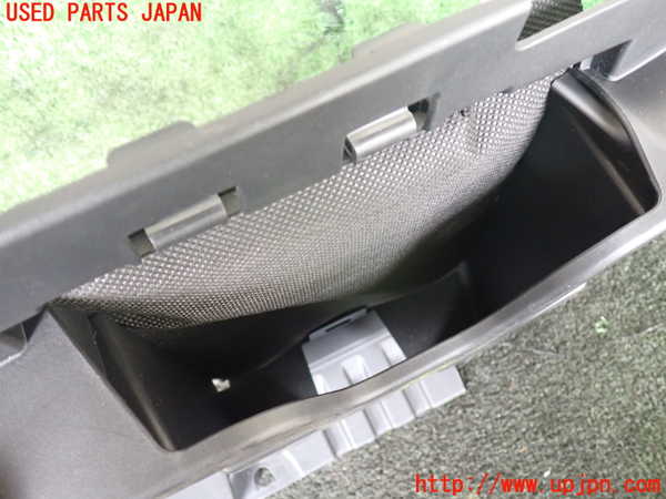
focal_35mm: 30
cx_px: 333
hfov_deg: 60.0
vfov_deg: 46.8
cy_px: 250
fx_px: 577
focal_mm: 5.4
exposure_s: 1/30
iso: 640
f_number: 2.3
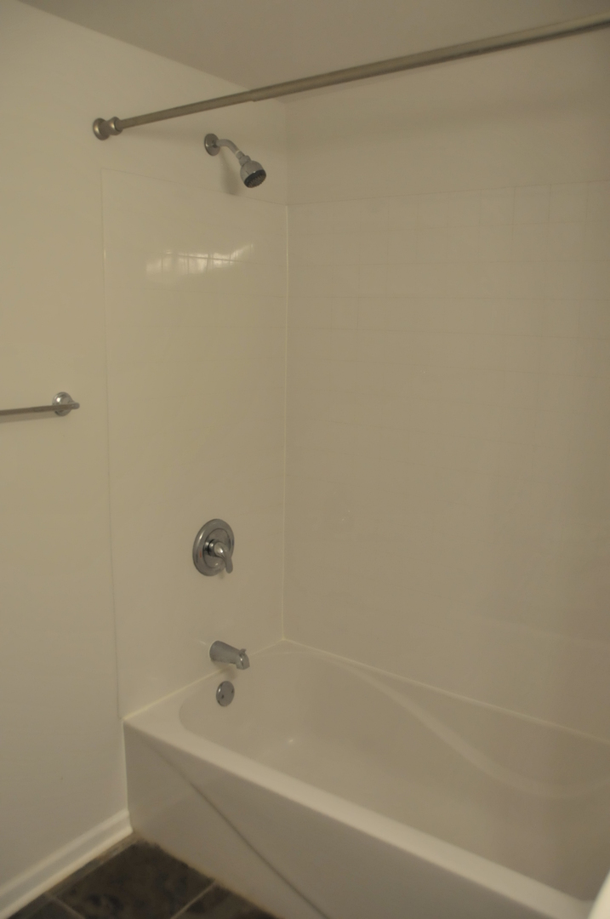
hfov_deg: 43.5
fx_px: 765
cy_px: 460
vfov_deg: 62.0
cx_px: 305
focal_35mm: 30
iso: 800
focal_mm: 20
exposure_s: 1/125
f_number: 3.5
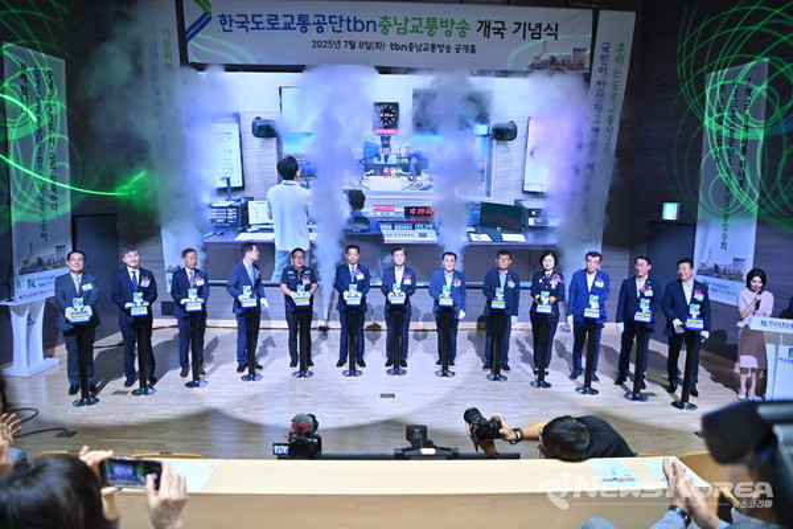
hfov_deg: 73.7
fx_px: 529
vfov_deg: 53.1
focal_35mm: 24
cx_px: 396
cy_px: 264
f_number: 2.8
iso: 1250
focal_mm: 24
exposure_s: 1/400
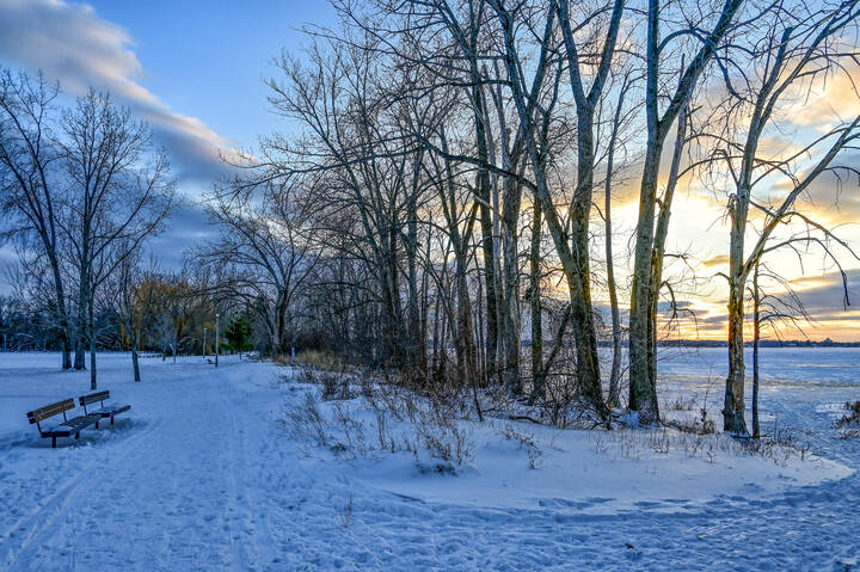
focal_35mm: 24
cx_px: 430
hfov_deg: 73.8
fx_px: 573
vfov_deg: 53.1
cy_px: 286
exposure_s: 1/160
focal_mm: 16
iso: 100
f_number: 6.3
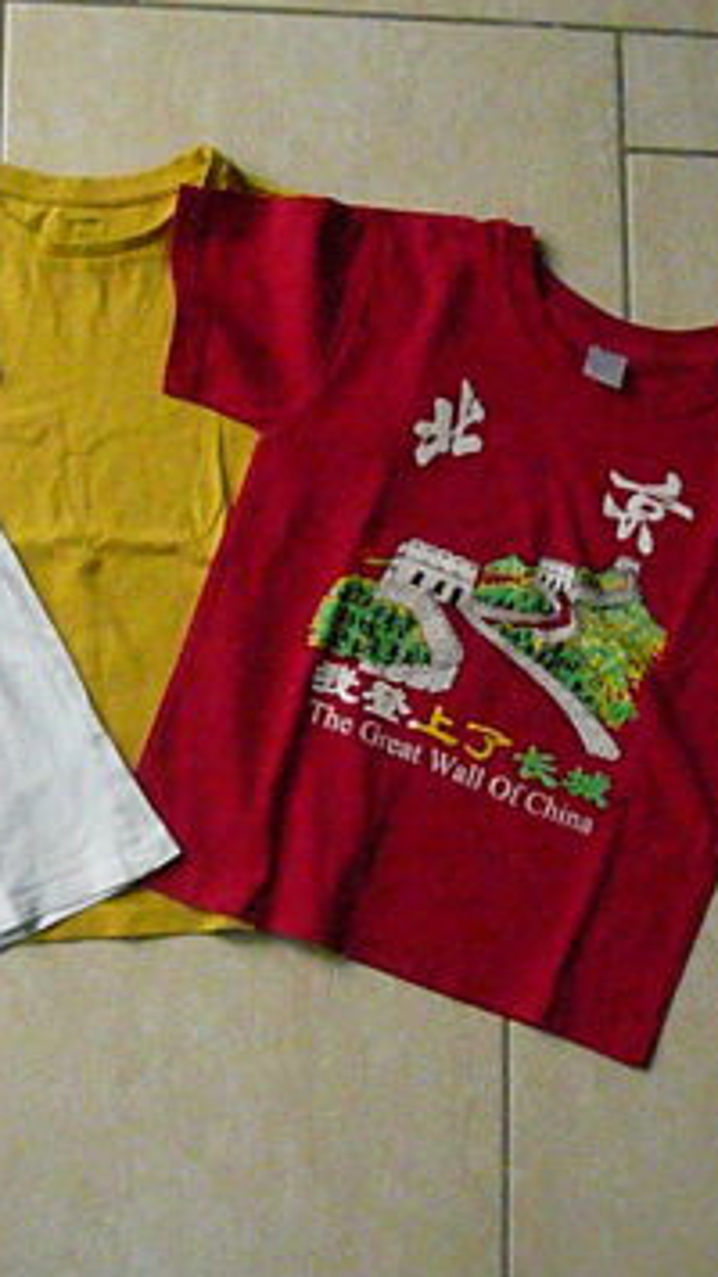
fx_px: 1592
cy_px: 638
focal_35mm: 47
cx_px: 140
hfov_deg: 25.0
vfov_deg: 43.7
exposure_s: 1/800
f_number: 9
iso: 3200
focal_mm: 5.2
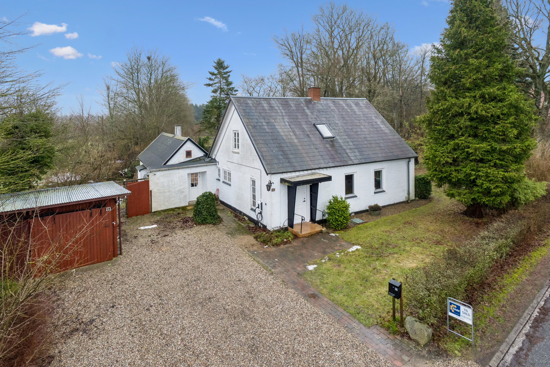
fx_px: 309
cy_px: 184
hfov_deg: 83.3
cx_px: 275
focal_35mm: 20
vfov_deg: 61.3
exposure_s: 1/200
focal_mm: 13.5
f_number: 8
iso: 640
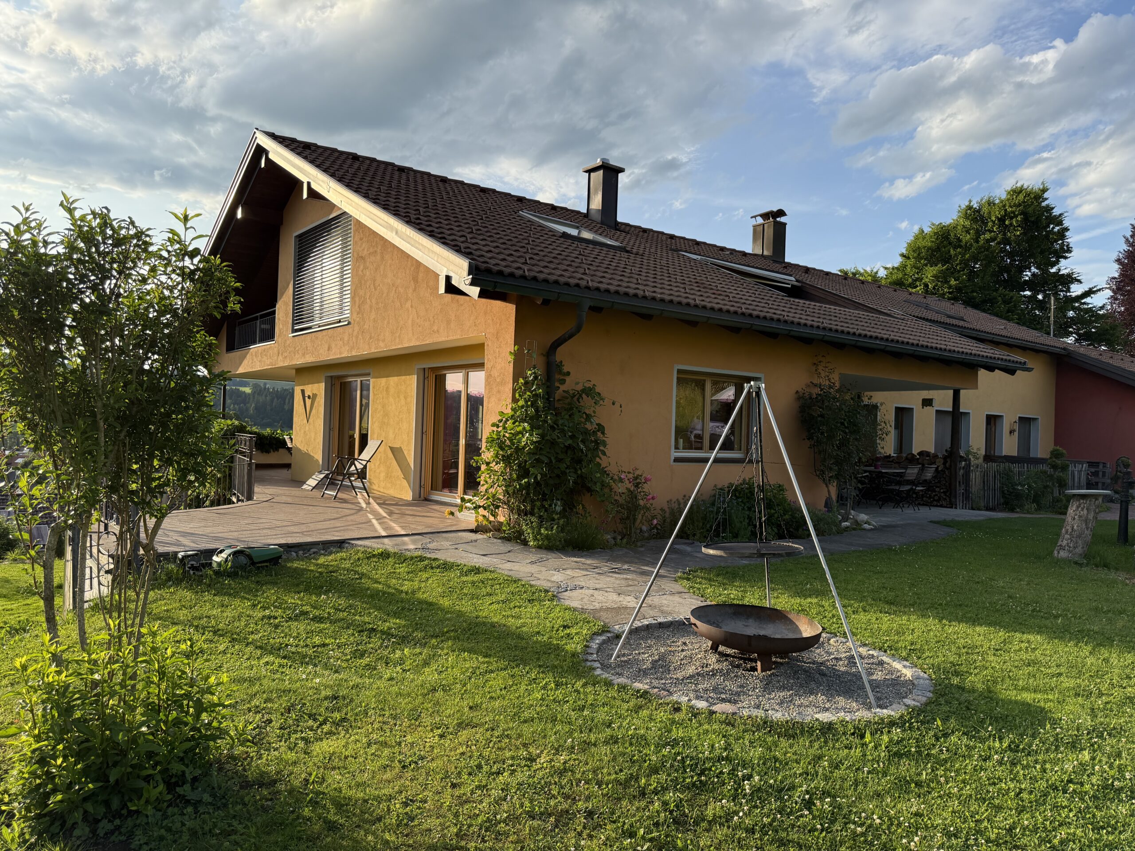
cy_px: 426
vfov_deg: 56.8
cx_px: 568
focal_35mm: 24
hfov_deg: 71.6
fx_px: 787
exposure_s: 1/2370
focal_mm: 6.76
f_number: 1.78
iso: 100
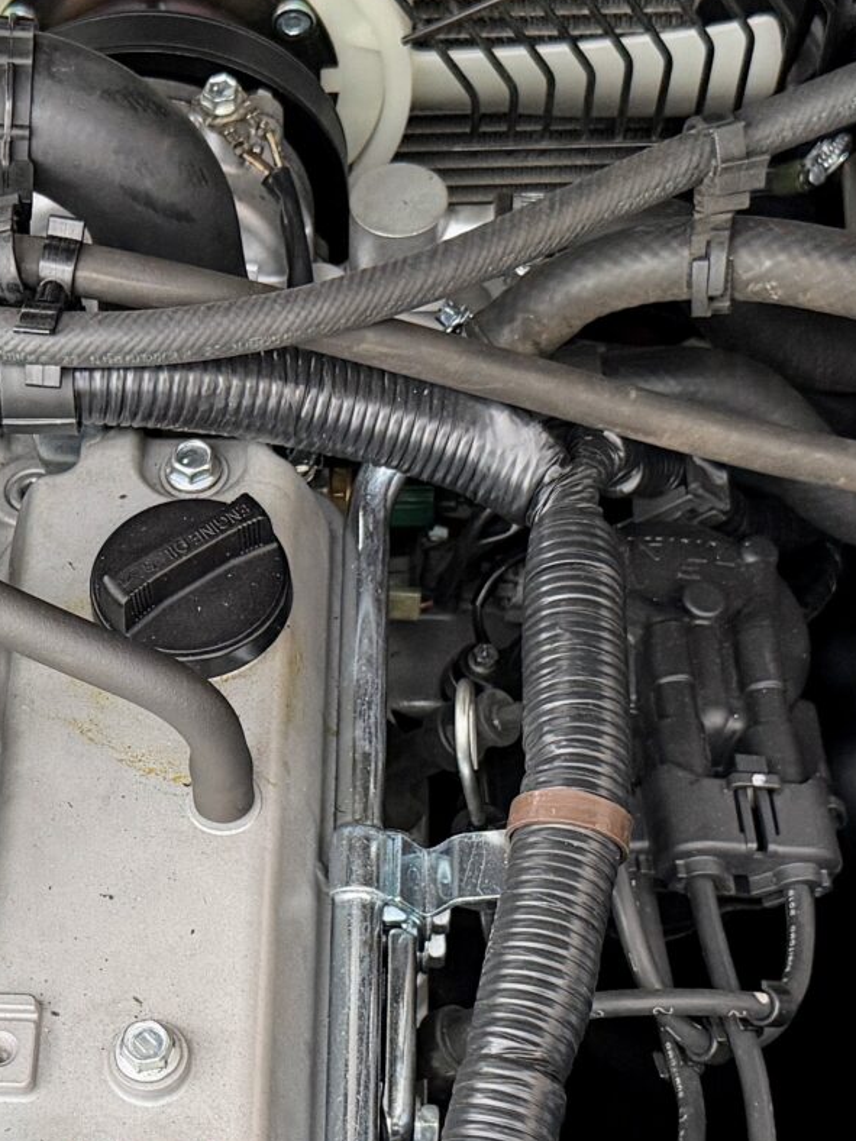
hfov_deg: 18.5
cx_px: 62
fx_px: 2572
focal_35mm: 78
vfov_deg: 24.8
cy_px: 837
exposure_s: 1/60
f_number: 1.78
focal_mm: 6.76
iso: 320
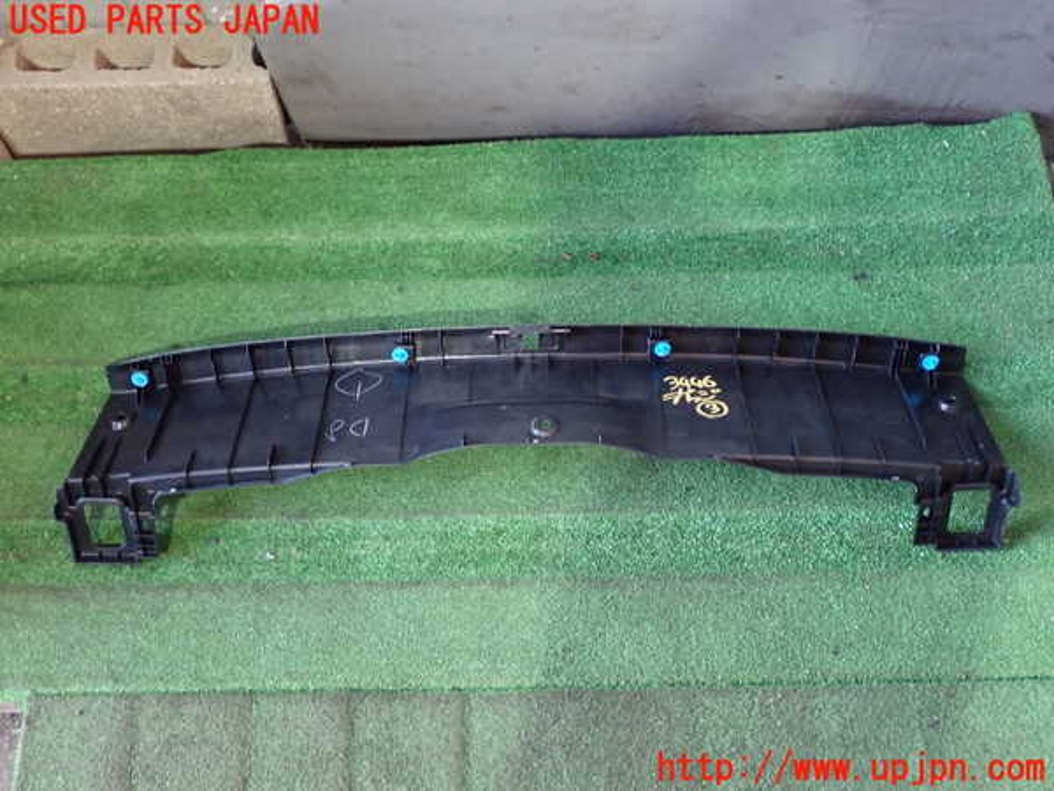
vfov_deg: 35.1
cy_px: 396
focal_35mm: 41
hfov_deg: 45.8
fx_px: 1248
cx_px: 527
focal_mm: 7.31
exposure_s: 1/25
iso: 800
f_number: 2.8
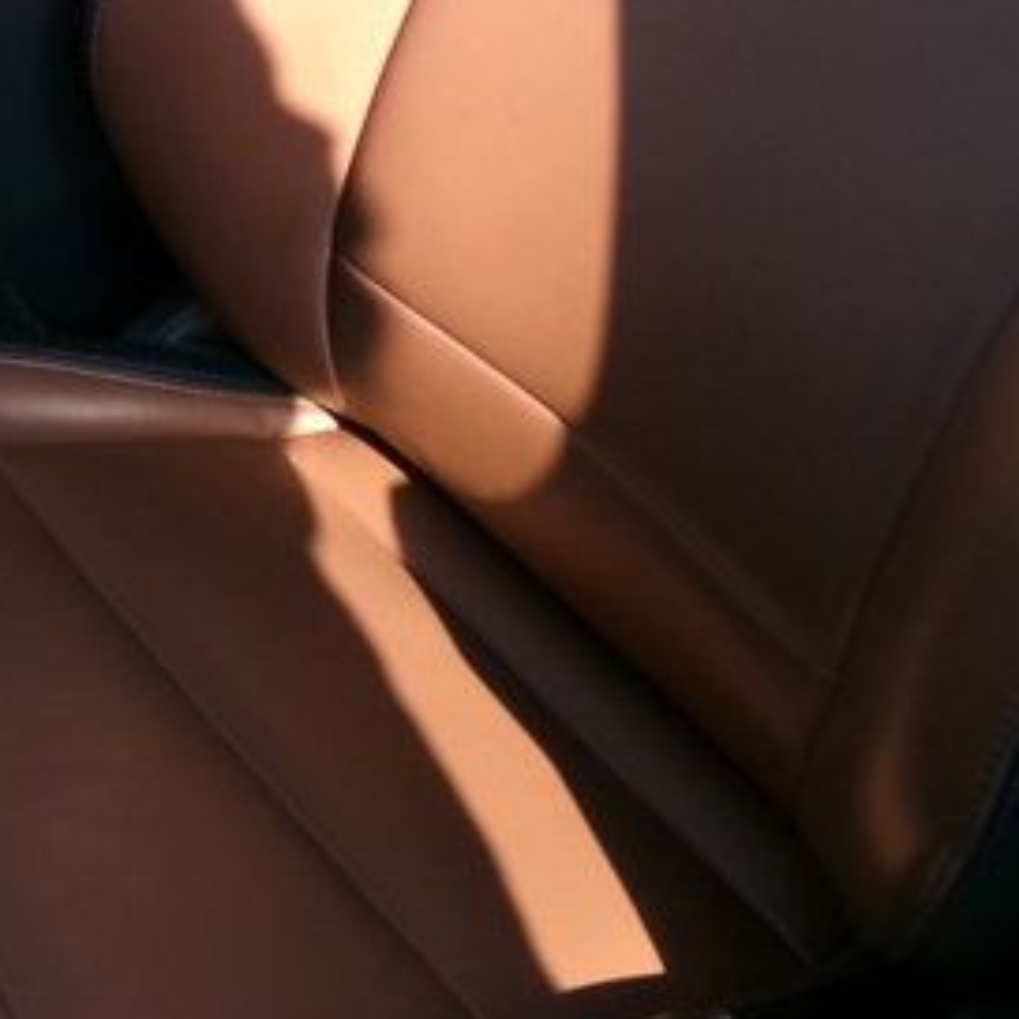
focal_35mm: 80
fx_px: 2664
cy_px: -82
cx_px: -199
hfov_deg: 20.3
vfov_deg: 20.7
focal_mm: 4.3
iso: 100
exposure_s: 1/140
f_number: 3.7
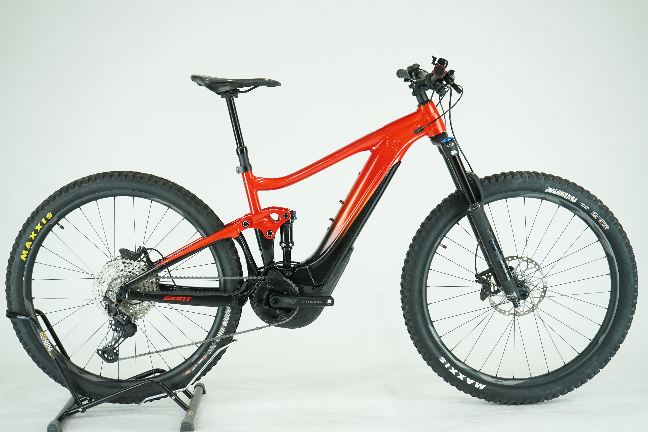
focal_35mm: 52
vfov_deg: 26.0
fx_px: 936
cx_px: 324
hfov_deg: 38.2
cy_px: 216
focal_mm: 52
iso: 1600
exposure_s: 1/200
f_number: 5.6
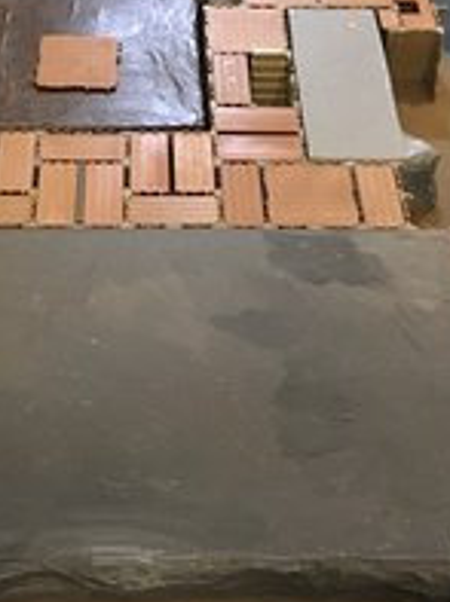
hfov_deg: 24.6
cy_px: 278
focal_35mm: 59
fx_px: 1026
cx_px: 159
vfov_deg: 32.7
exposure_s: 1/17
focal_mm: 4.15
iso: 400
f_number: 2.2
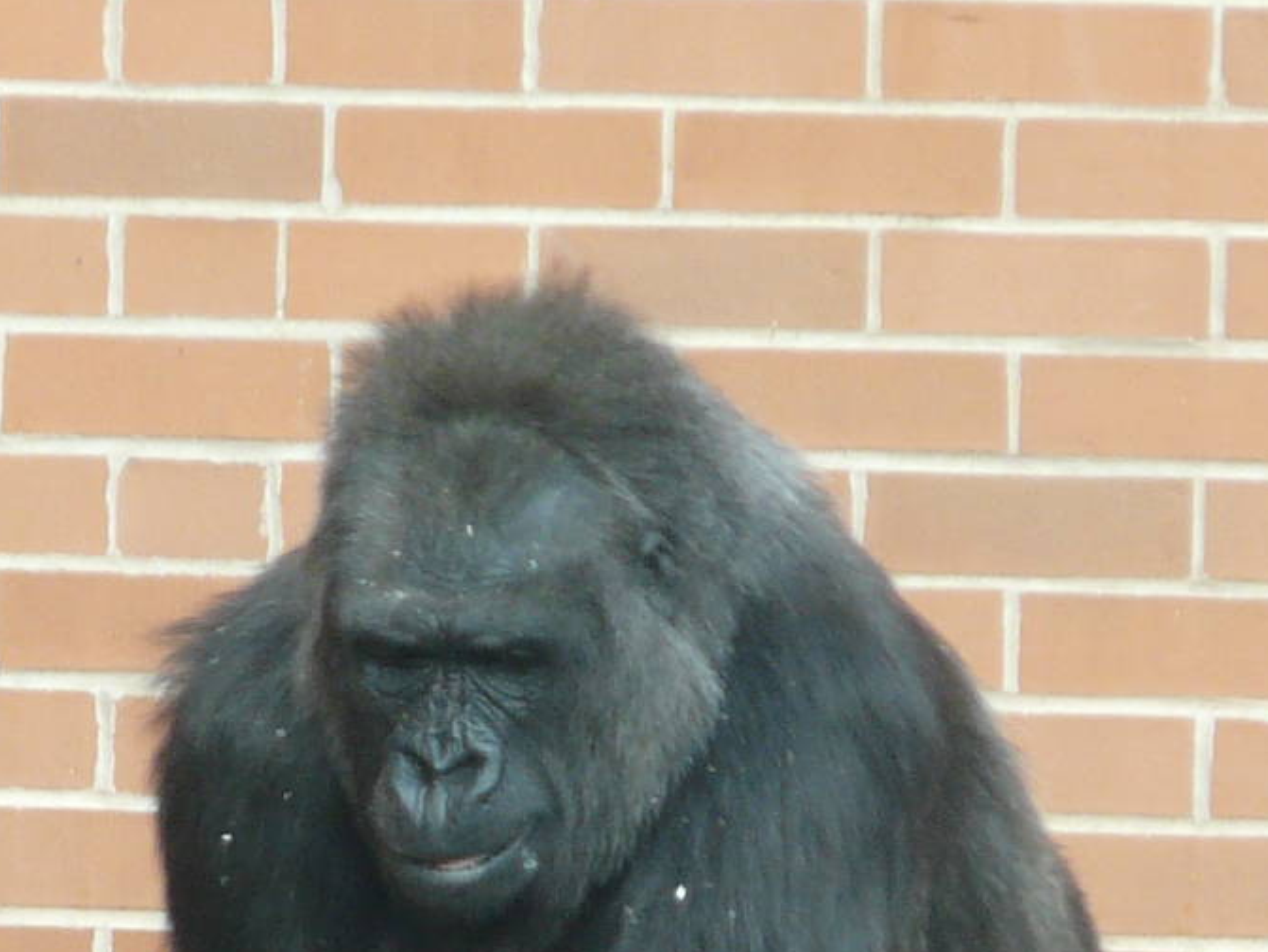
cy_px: 1099
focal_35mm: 977
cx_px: 55
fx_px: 35807
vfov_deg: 1.5
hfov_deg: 2.0
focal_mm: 42.2
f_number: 3.6
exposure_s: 1/80
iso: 100
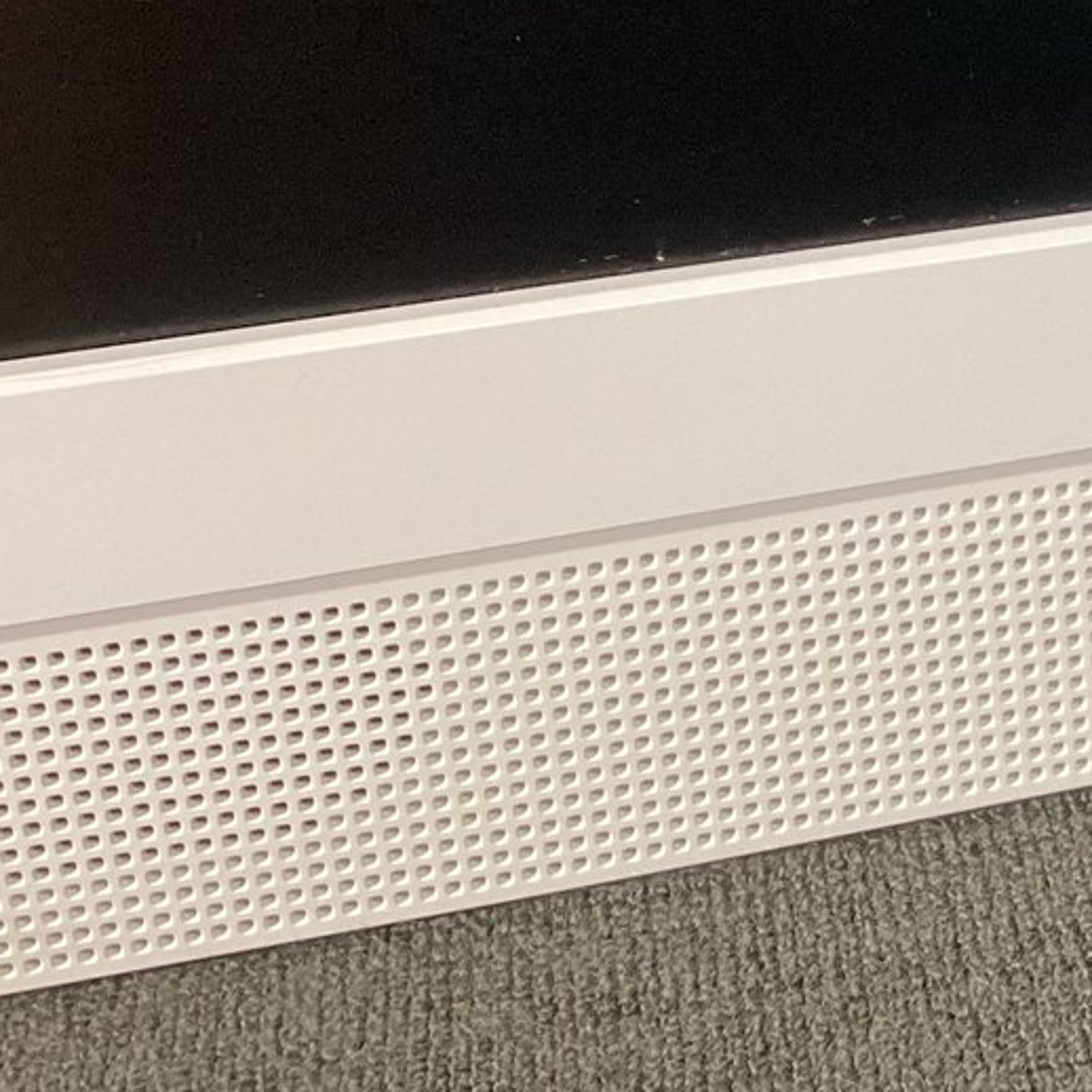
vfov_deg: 21.1
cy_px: 62
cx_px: 1373
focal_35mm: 80
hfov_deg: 20.1
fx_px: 2855
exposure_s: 1/60
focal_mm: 3.3
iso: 250
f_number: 2.4
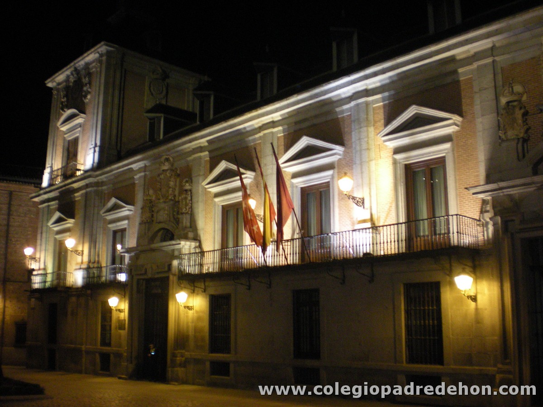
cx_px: 272
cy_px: 204
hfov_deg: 49.0
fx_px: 596
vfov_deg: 37.7
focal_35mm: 38
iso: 308
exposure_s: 1/30
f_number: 3.1
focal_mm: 6.3
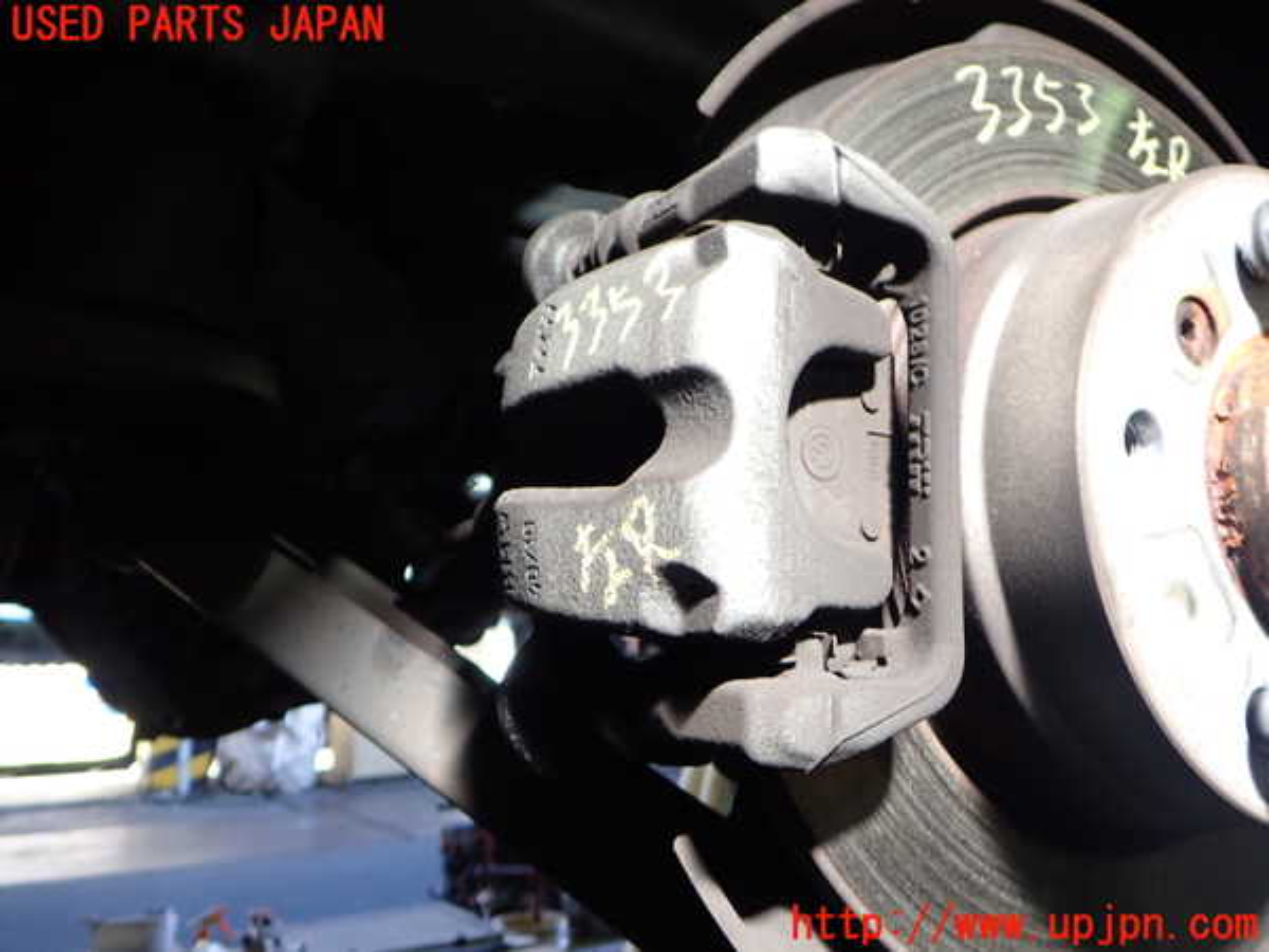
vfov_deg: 46.8
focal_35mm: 30
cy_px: 476
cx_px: 634
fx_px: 1100
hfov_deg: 60.0
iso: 200
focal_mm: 5.4
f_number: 2.3
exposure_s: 1/125
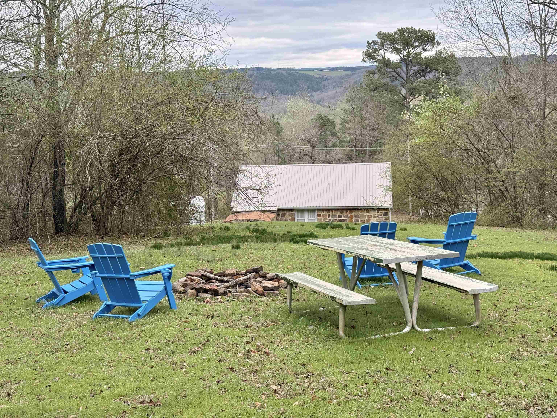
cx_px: 278
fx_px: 772
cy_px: 209
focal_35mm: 48
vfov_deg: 30.3
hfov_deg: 39.7
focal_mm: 6.76
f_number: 1.78
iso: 100
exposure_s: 1/223
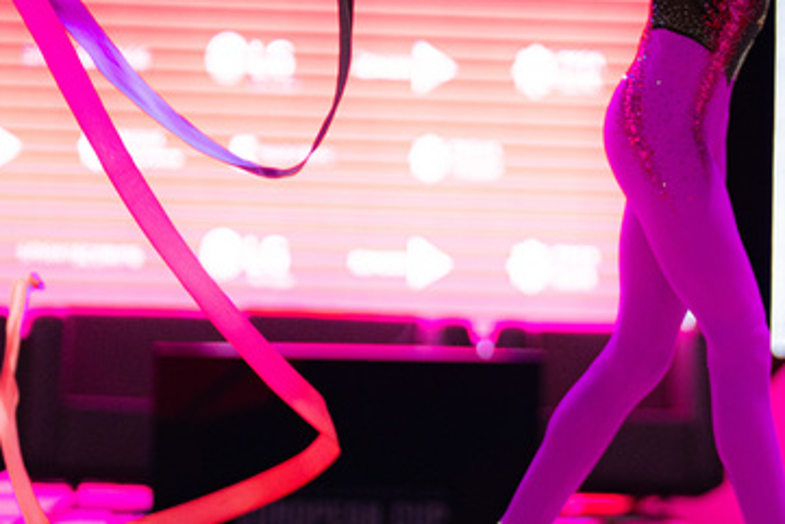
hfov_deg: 4.7
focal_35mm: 439
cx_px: 563
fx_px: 9576
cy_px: 63
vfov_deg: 3.1
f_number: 2.8
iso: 1600
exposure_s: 1/1000
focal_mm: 176
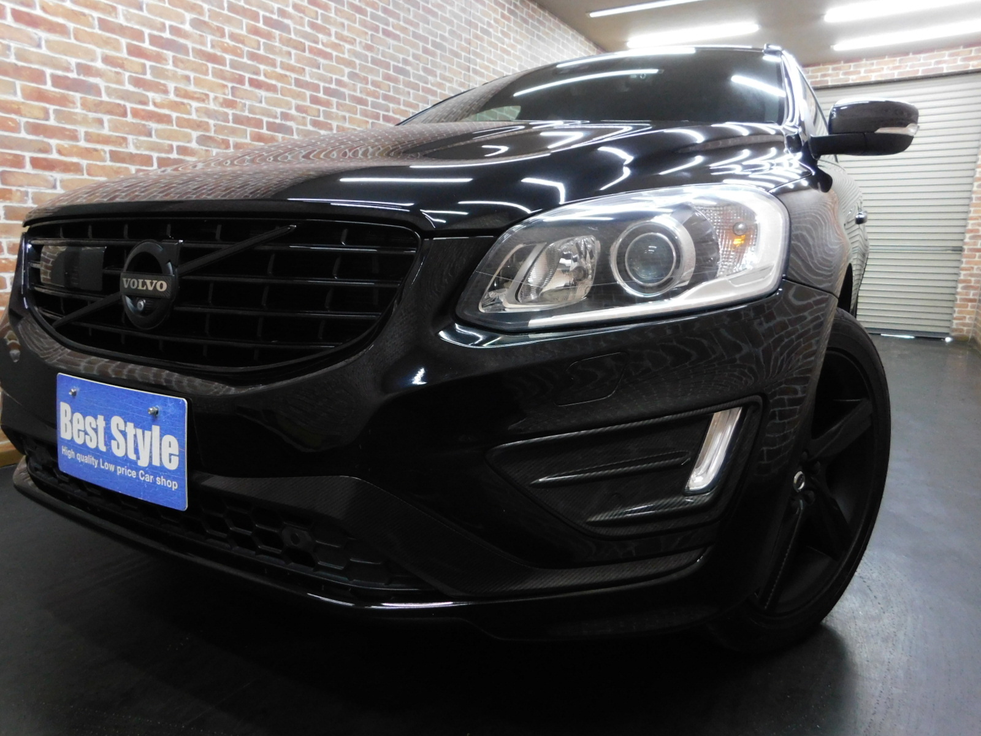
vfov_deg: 58.9
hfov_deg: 73.9
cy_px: 368
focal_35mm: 23
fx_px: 652
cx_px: 490
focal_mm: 4
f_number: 3
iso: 400
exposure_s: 1/30
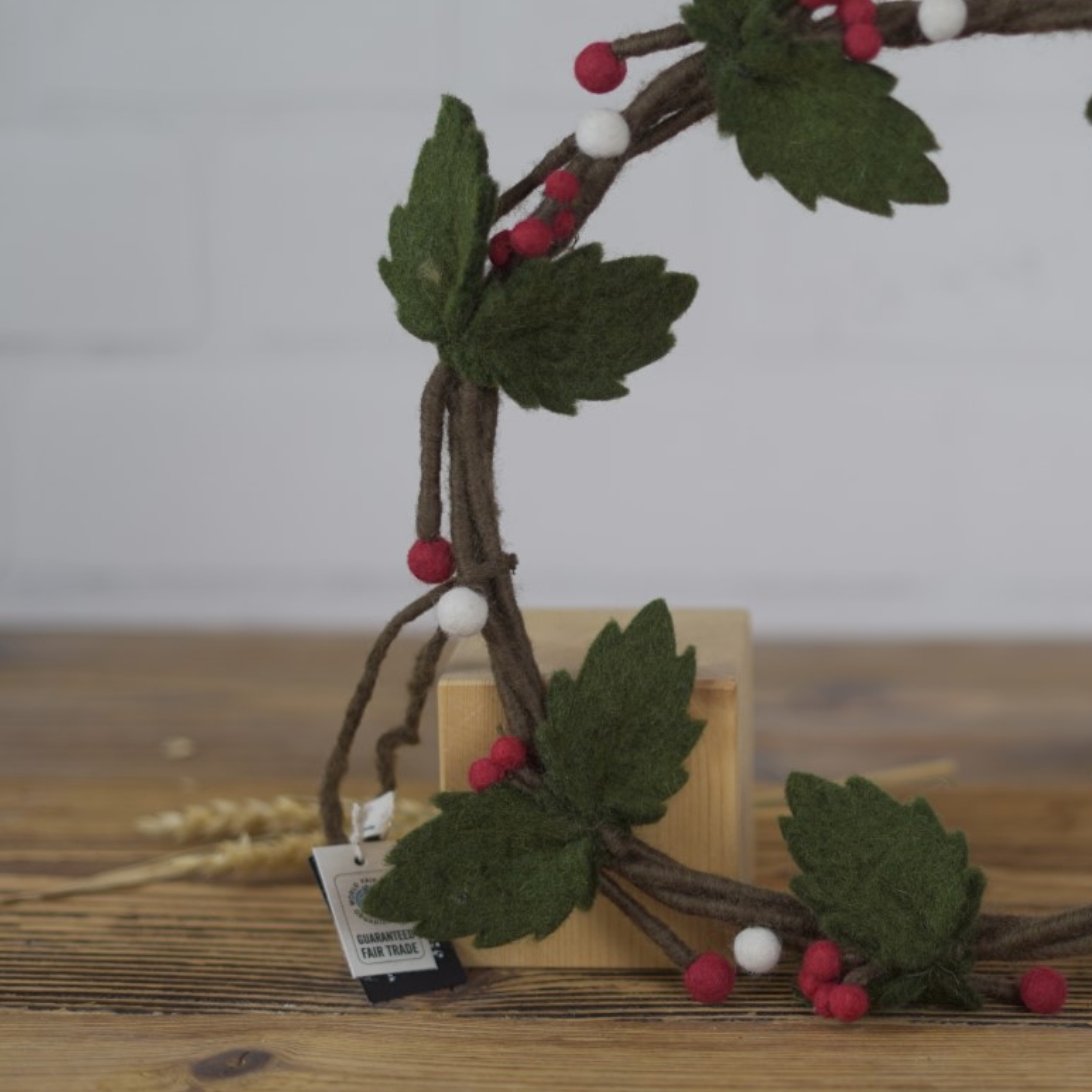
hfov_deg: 19.3
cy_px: 496
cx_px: 896
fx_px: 3176
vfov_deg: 19.5
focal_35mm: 89
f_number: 1.8
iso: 200
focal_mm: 50
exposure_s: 1/200
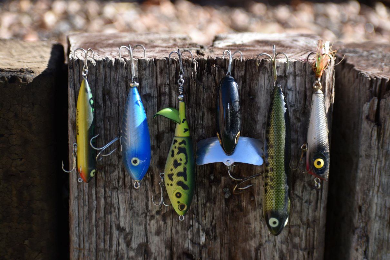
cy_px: 130
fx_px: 1138
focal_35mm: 105
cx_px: 195
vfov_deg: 13.0
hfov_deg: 19.5
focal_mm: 70
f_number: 4.5
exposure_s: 1/320
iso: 100
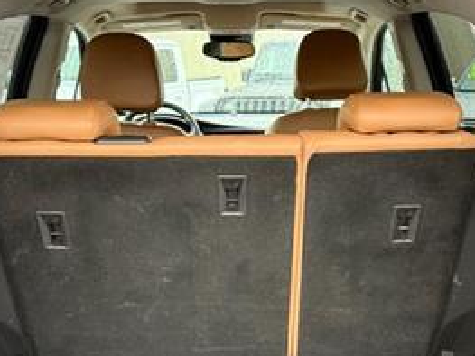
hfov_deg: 41.3
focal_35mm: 46
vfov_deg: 30.4
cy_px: 305
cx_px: 246
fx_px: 631
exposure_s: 1/50
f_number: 1.78
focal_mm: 6.76
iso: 250
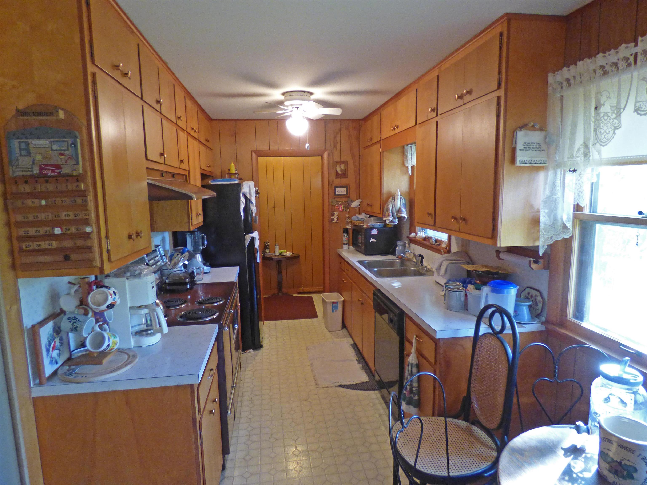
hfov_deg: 81.7
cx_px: 324
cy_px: 242
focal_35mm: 20
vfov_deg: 66.0
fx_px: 374
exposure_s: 1/20
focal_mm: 3.58
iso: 400
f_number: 2.8
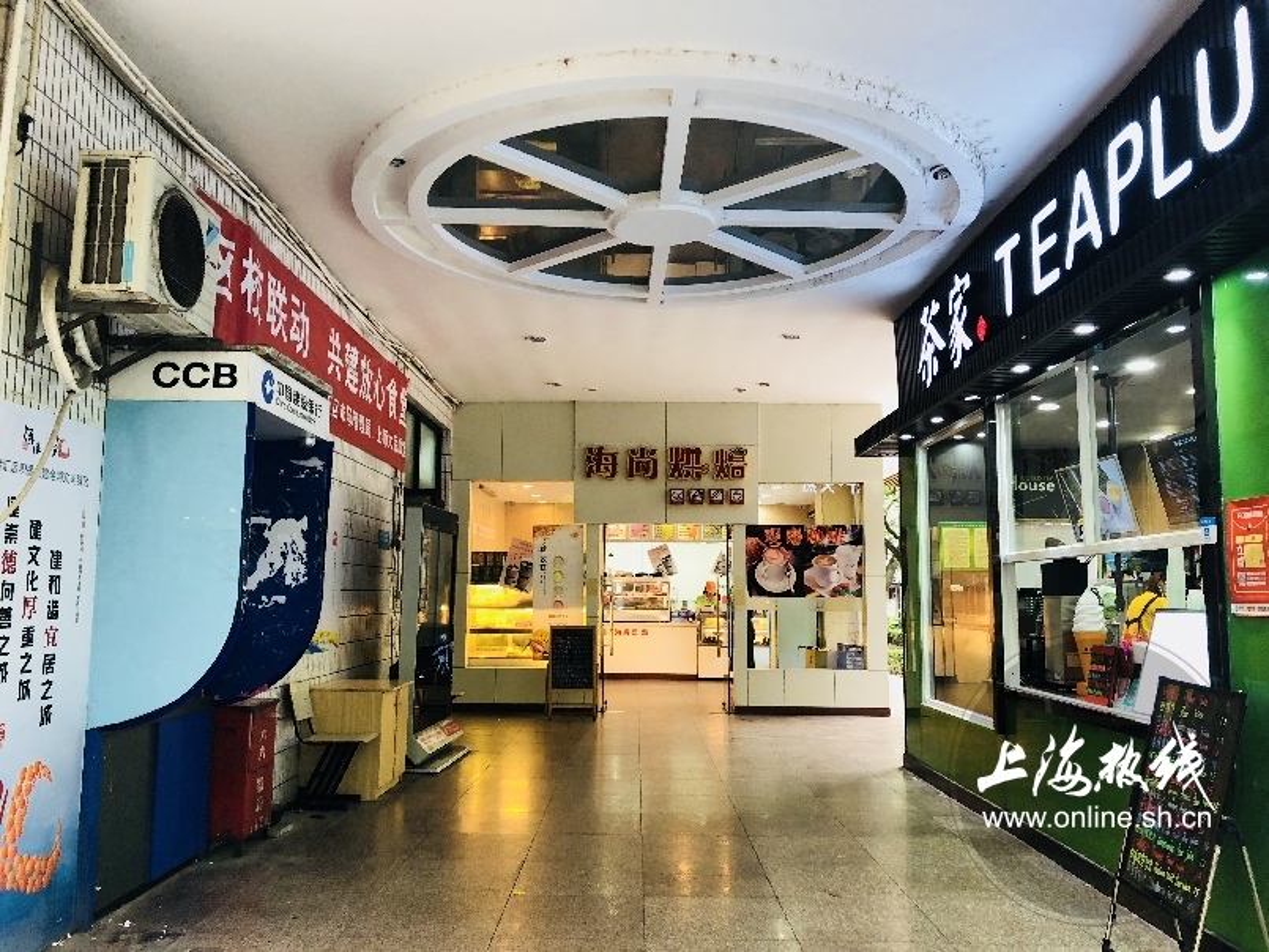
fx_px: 1027
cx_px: 634
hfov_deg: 63.4
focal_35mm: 28
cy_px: 476
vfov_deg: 49.8
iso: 40
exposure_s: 1/17
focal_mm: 4
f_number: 1.8
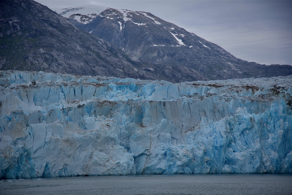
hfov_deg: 19.5
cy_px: 98
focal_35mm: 105
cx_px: 146
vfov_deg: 13.0
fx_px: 852
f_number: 5.6
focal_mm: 105
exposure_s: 1/250
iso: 100
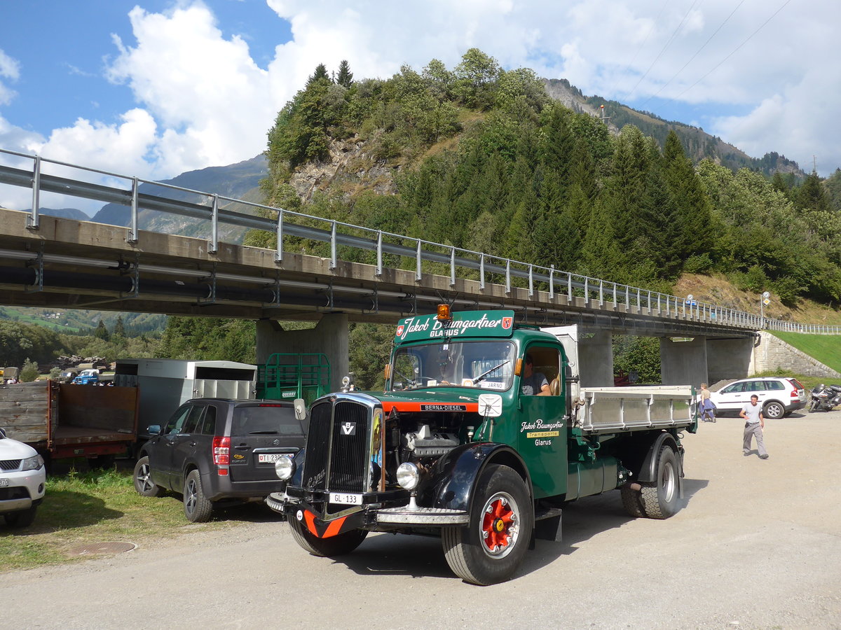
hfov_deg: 61.7
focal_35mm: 29
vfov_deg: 48.2
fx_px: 705
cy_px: 315
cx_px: 420
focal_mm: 6
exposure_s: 1/1300
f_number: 2.8
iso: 80
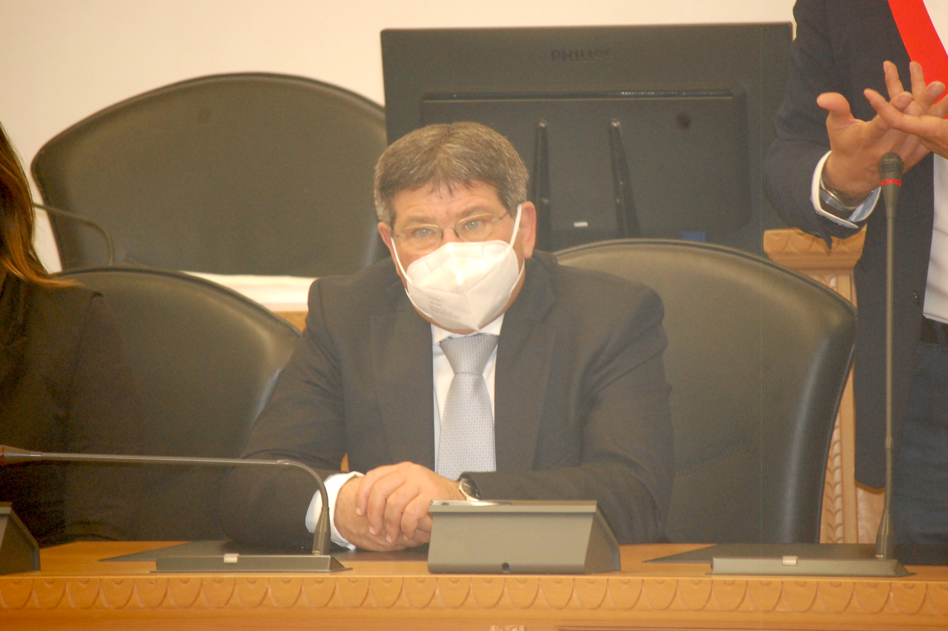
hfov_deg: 7.6
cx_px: 474
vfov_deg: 5.1
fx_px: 7104
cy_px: 316
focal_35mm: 270
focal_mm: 180
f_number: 5.6
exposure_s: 1/60
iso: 1100
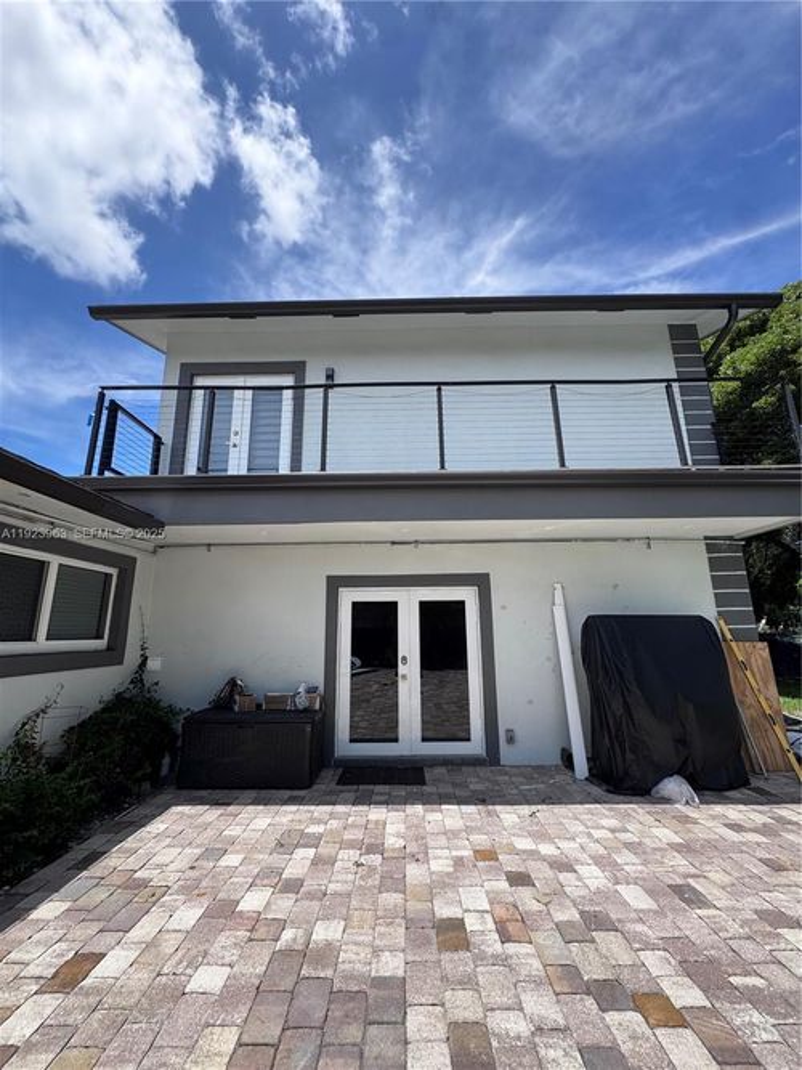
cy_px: 535
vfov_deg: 102.1
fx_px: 433
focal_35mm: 14
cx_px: 401
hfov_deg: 85.7
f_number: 2.2
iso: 40
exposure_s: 1/956
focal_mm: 2.22
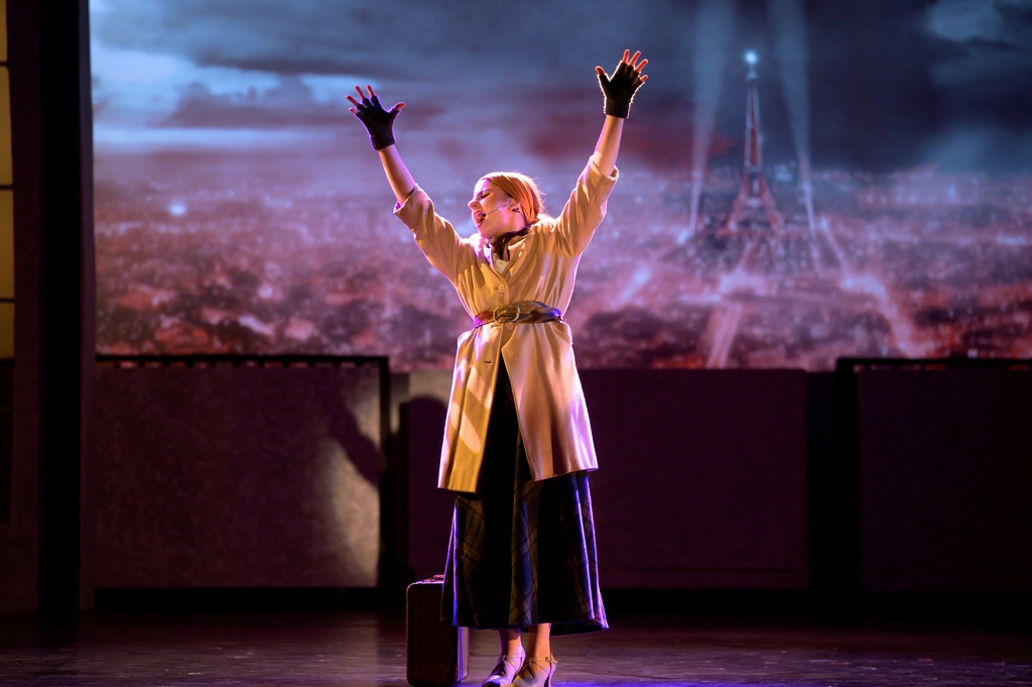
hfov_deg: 11.8
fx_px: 5013
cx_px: 516
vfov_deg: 7.8
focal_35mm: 175
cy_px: 344
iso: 2500
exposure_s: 1/400
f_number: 3.5
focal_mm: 175
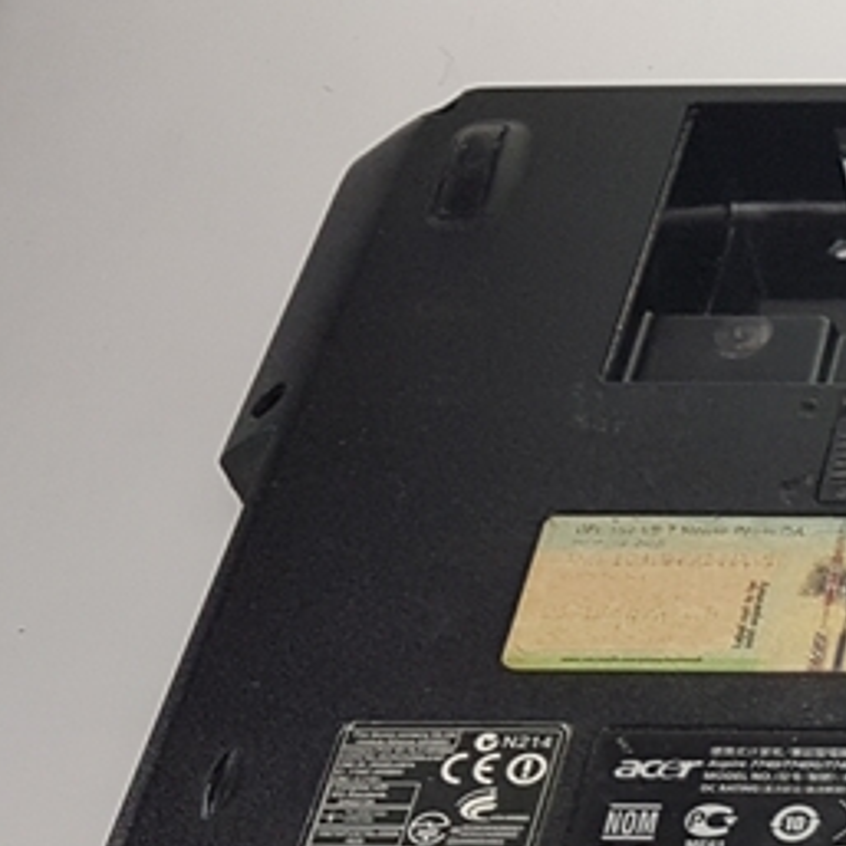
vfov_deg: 18.5
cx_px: 1620
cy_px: 955
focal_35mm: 90
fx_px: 2489
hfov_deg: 15.8
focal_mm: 4.2
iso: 50
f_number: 1.7
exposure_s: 1/100
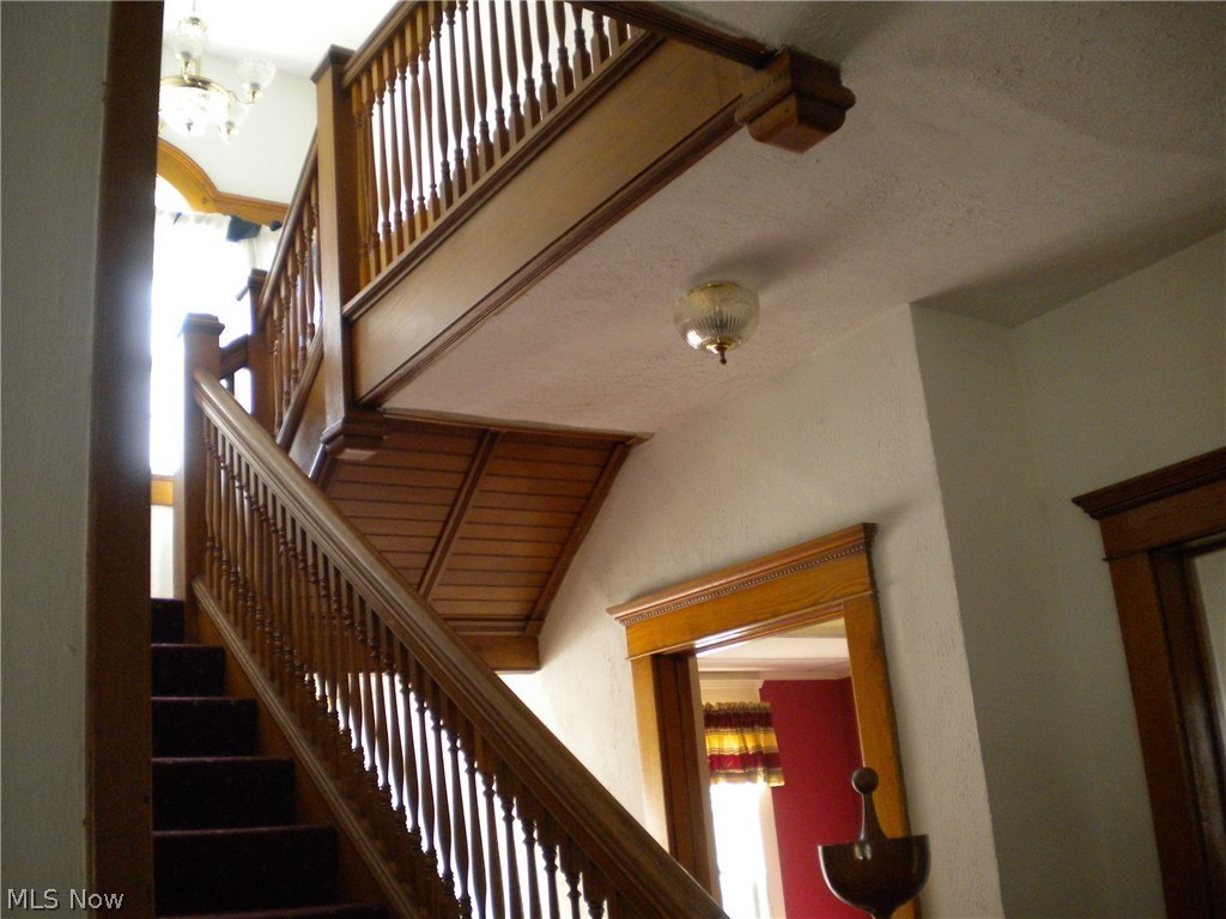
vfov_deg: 40.7
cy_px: 460
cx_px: 613
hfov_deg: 52.6
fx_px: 1240
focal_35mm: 35
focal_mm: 6.3
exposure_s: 1/57
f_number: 3.1
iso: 332
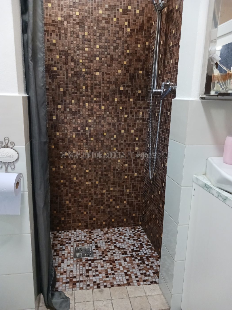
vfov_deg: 65.3
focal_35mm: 27
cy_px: 155
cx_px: 116
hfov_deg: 51.4
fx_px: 241
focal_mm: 4
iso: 400
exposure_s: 1/25
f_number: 1.8
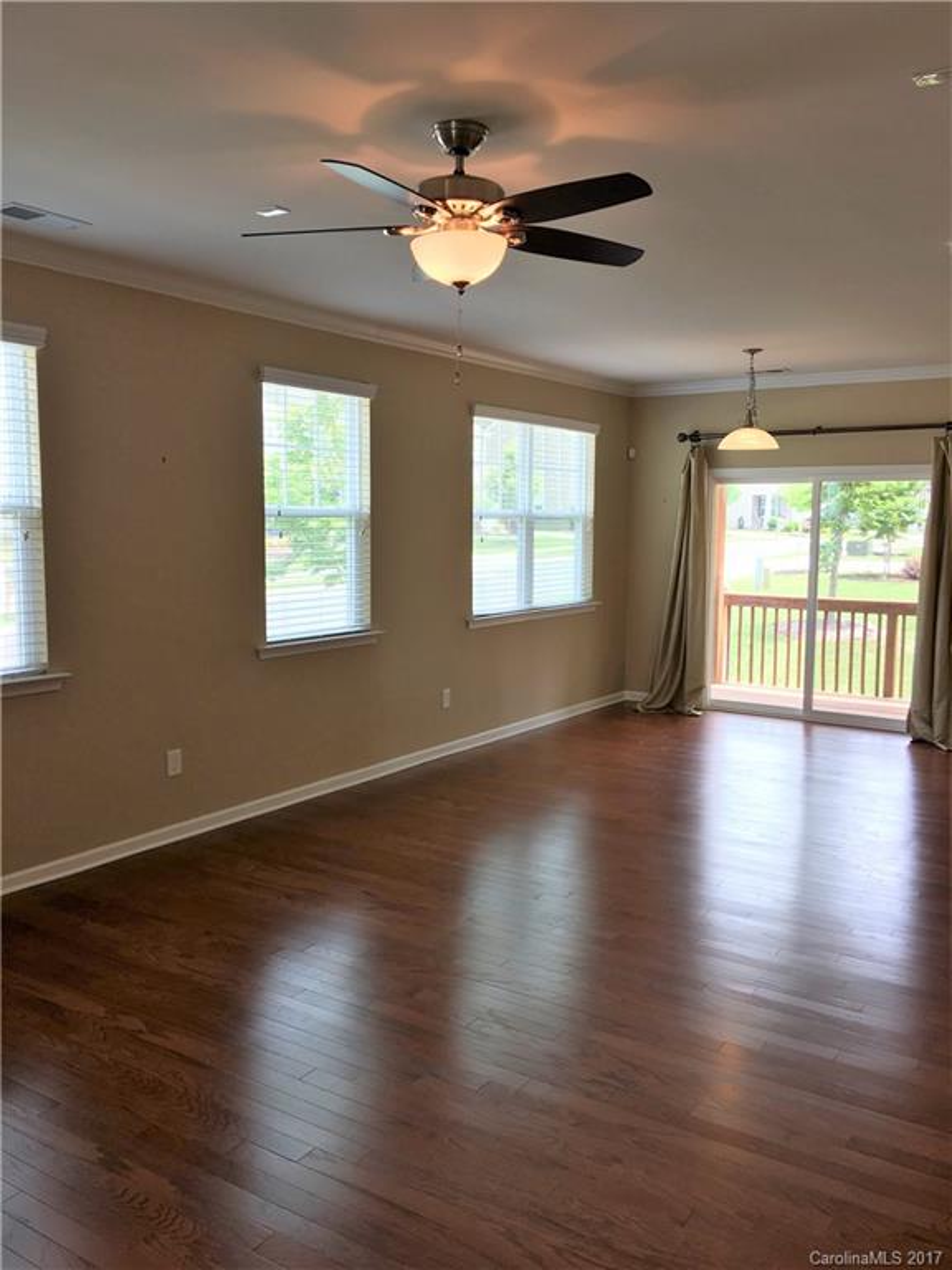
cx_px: 476
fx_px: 1063
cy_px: 635
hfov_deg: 48.2
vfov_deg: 61.7
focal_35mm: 29
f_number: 2.2
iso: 25
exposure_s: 1/60
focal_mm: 4.15
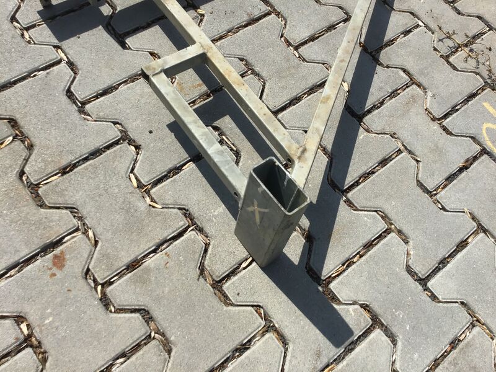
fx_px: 444
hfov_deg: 58.4
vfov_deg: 45.4
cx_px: 248
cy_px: 186
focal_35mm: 31
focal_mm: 3.3
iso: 25
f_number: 2.4
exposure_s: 1/1567
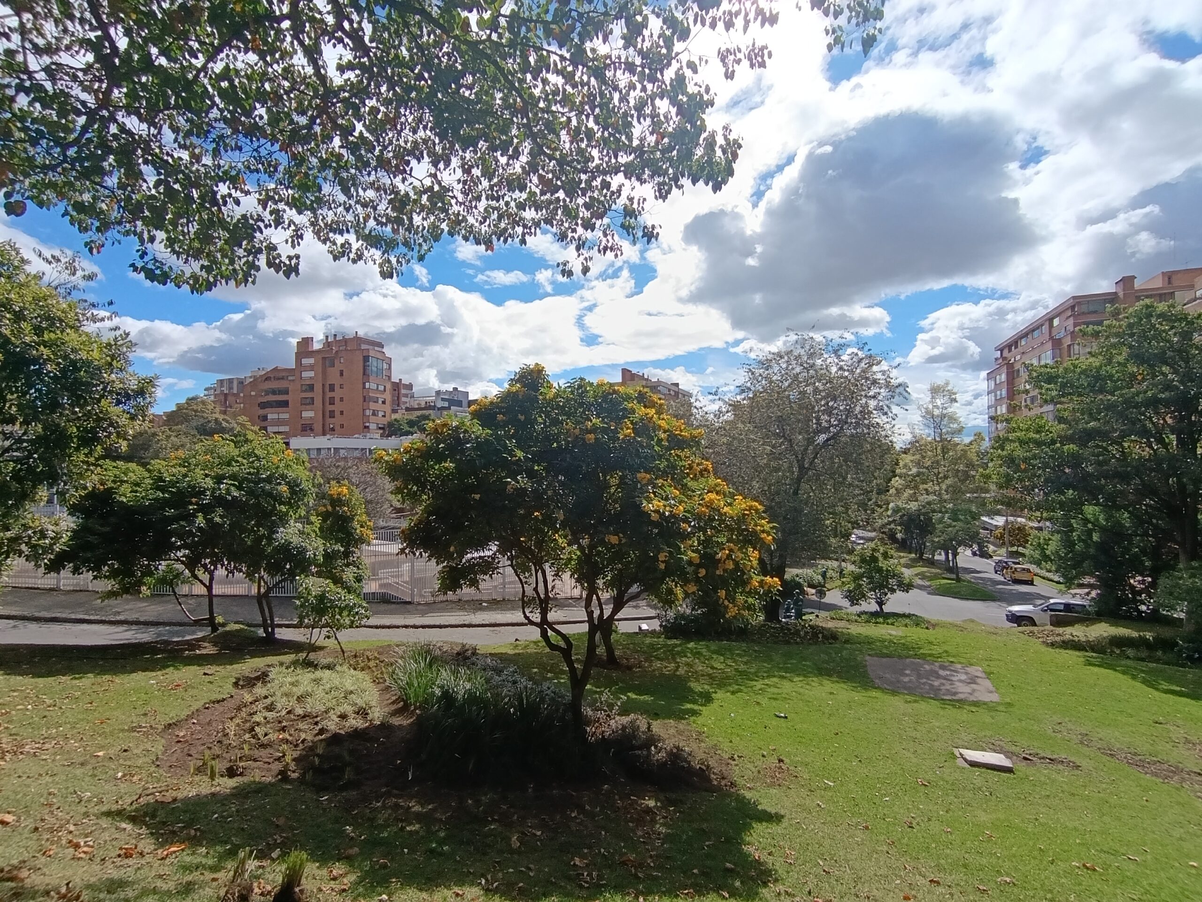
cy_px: 451
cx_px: 601
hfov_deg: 94.5
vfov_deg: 78.1
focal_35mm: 16
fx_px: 556
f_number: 2.2
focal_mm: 1.65
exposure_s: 1/1140
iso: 50
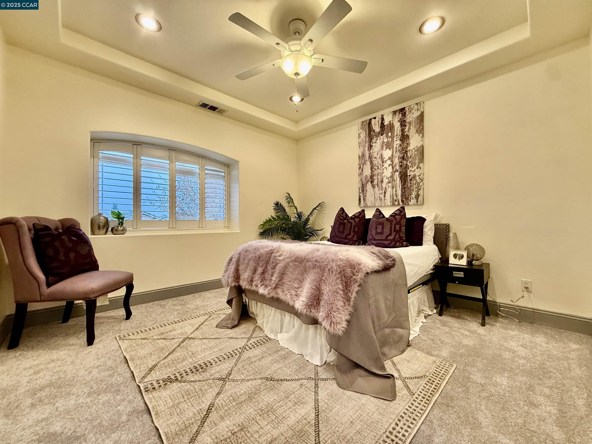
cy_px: 222
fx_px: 239
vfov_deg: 85.7
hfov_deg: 102.1
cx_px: 296
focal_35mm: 14
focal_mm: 2.22
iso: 200
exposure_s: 1/60
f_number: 2.2
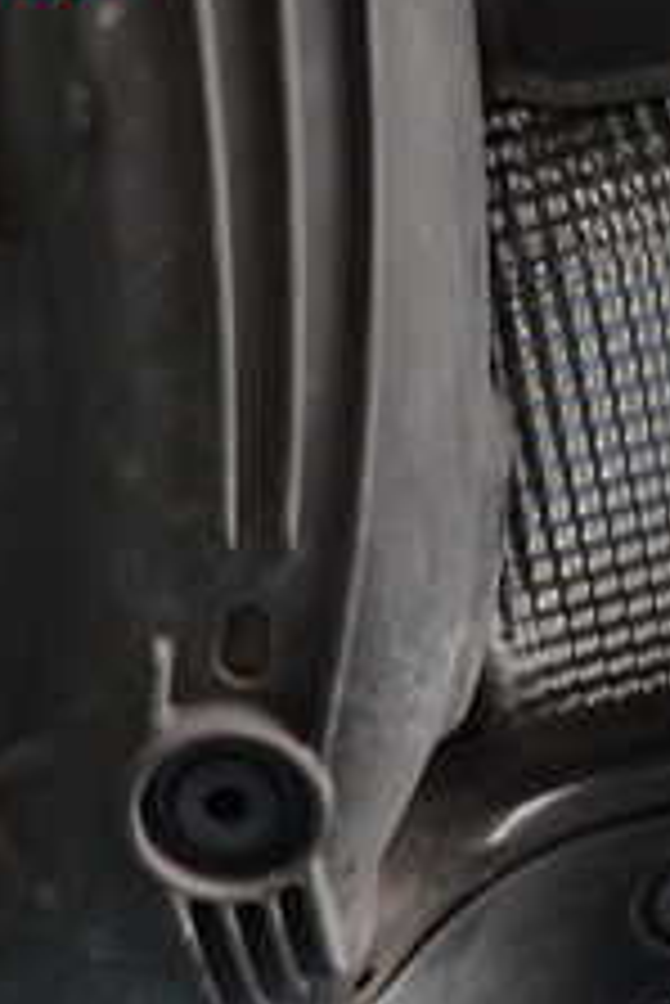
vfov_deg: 27.7
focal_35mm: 70
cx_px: 648
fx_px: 1951
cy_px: 914
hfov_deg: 19.0
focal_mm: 4.5
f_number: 2
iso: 200
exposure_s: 1/40
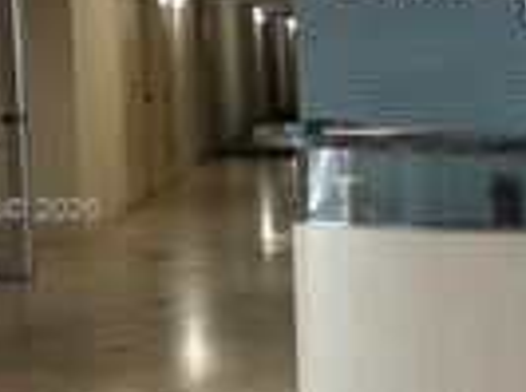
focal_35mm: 98
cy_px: 212
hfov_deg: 18.5
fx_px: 1485
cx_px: 704
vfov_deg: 15.0
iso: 80
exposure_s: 1/60
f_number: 1.6
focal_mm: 5.96
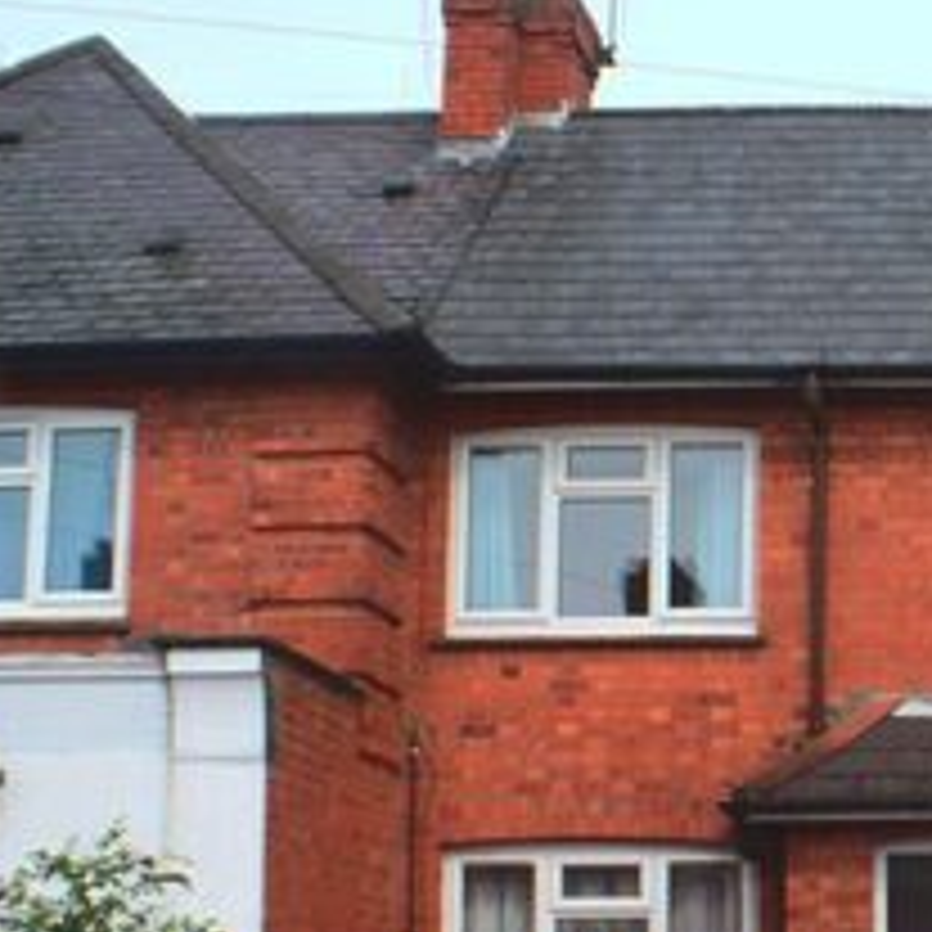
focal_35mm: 95
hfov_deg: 17.1
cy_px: 898
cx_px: 1238
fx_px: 2894
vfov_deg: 17.9
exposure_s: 1/400
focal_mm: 22
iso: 400
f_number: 11
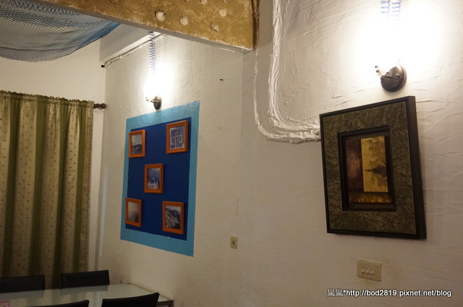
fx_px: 482
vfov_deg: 35.4
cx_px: 232
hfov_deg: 51.3
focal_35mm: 38
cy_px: 154
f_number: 4.5
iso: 3200
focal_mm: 25
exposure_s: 1/125
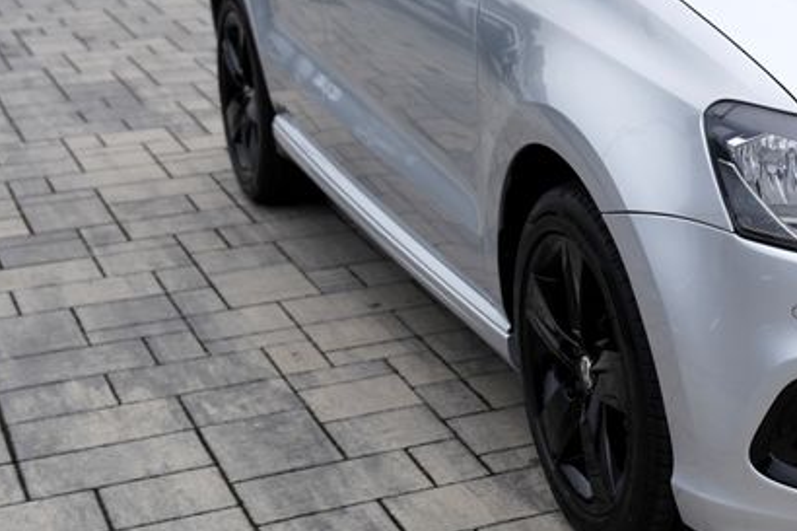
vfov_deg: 16.0
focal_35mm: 85
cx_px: 912
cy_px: 143
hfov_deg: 22.4
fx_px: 1881
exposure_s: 1/160
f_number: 4
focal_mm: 34
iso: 100
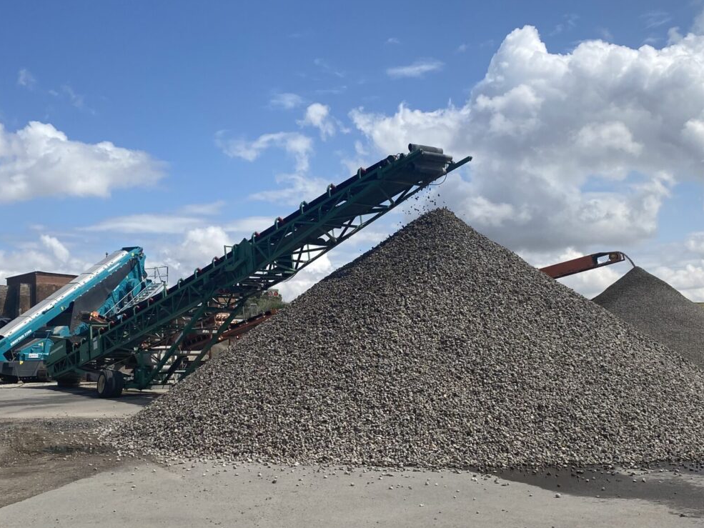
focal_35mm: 27
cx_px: 363
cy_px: 261
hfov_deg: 65.3
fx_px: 549
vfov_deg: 51.4
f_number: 1.8
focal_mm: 4.25
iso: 32
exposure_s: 1/5495
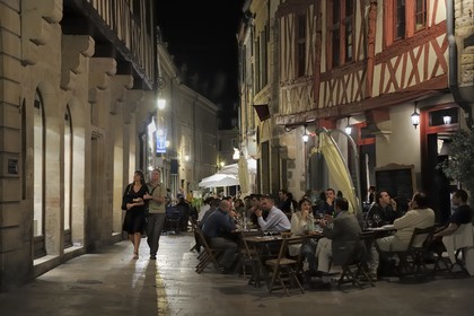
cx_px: 237
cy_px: 158
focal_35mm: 52
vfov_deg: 26.0
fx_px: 685
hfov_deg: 38.2
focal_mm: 52
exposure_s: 1/50
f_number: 3.2
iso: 800
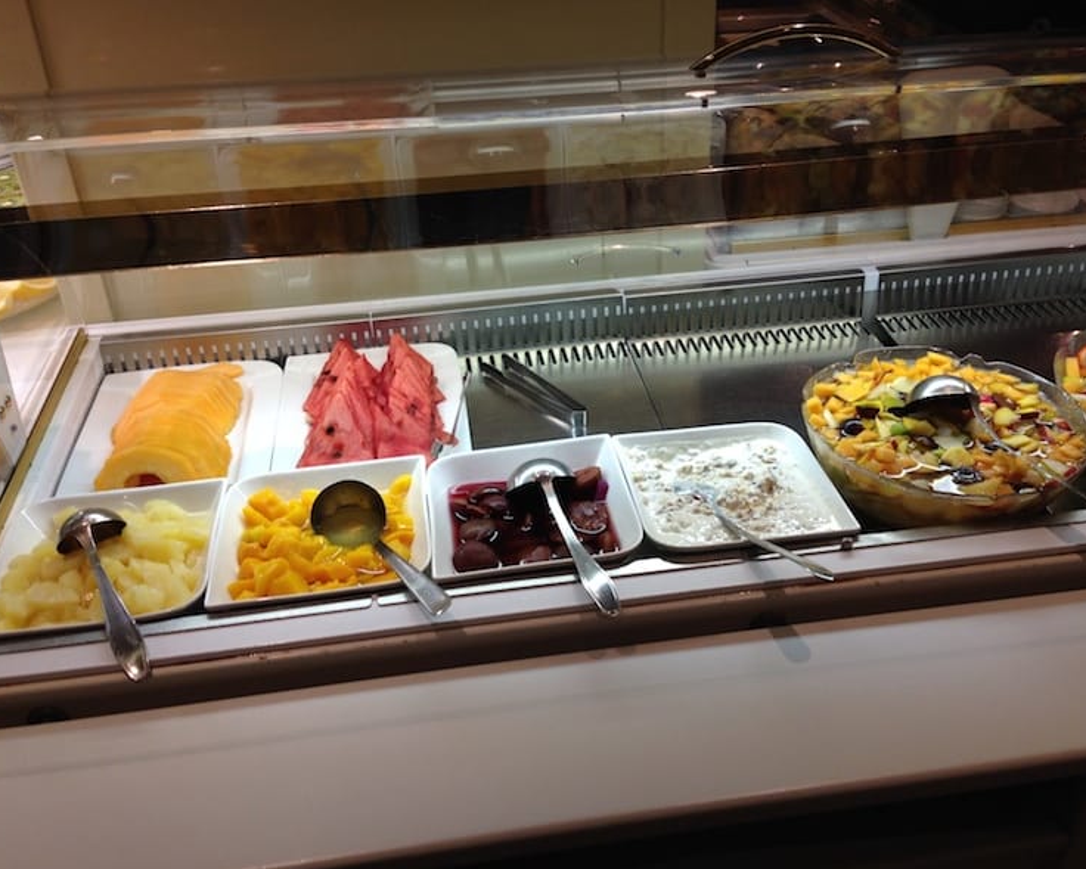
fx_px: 1125
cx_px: 573
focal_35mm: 35
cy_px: 441
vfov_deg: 42.2
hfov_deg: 51.5
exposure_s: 1/40
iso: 50
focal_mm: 4.12
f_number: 2.4
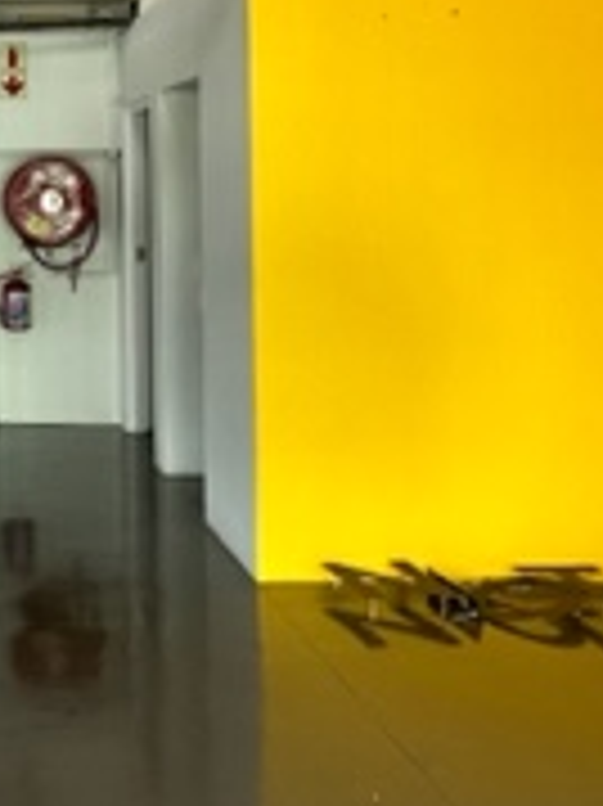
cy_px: 194
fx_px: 1163
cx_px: -117
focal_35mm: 50
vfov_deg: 37.2
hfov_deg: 26.0
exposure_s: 1/99
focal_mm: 2.22
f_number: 2.2
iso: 80
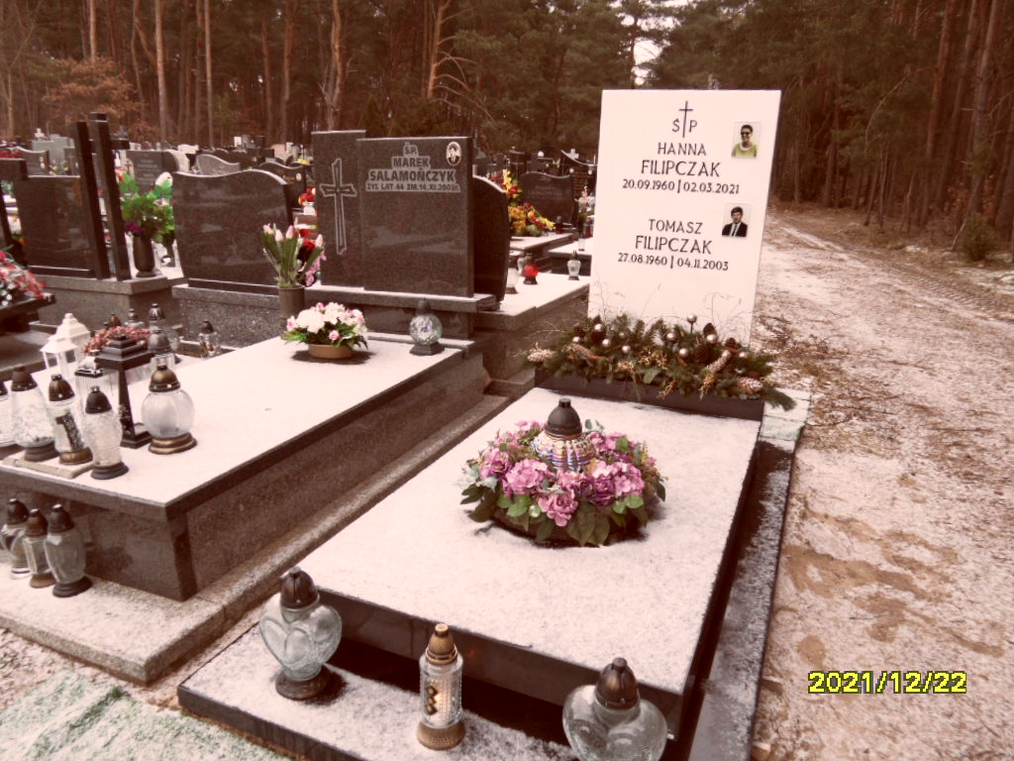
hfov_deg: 71.6
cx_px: 507
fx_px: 703
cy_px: 380
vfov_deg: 56.8
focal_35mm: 24
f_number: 3.2
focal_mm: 3.9
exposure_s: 1/90
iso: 100
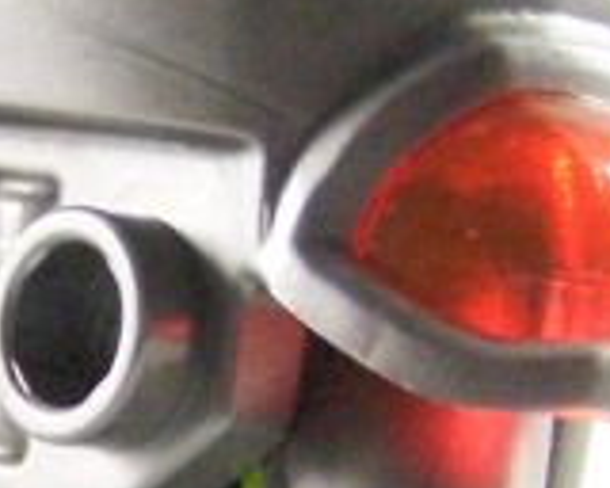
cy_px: 473
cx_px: 114
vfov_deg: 3.6
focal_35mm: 432
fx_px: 7799
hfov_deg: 4.5
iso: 400
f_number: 3.2
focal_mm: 11.5
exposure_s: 1/60
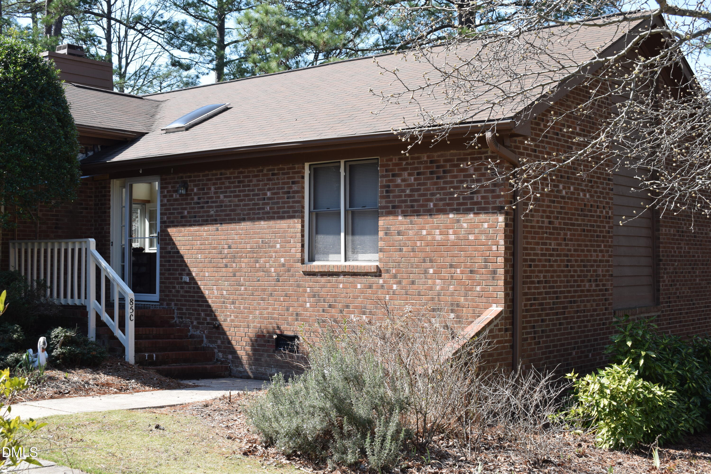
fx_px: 948
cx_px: 356
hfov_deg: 41.1
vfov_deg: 28.1
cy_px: 237
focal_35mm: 48
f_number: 8
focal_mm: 32
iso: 250
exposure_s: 1/250
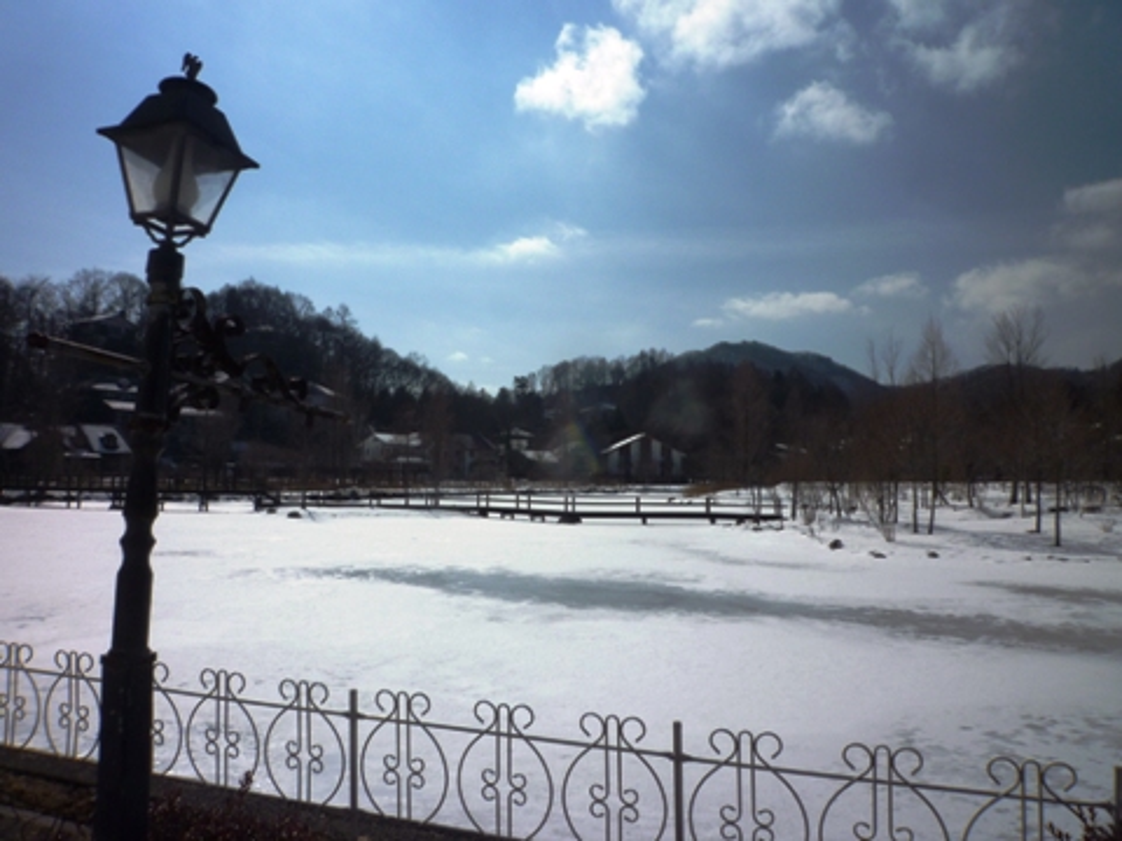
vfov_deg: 54.9
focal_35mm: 25
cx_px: 561
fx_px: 810
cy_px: 420
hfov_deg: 69.4
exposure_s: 1/640
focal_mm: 4.4
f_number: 8
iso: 80
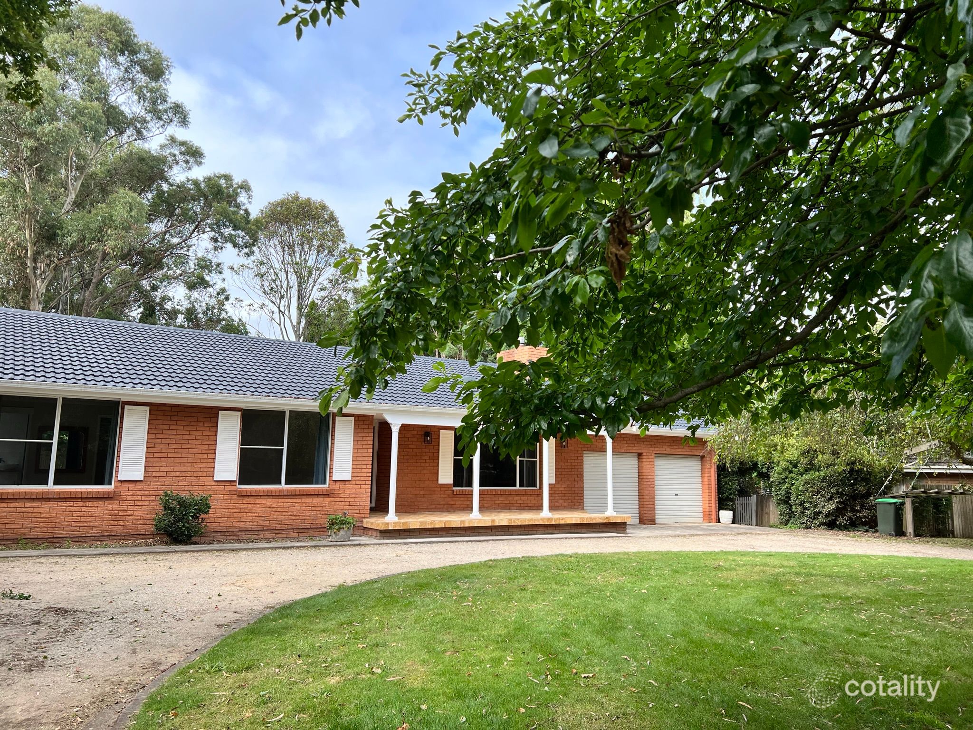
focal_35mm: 26
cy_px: 365
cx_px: 486
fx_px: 731
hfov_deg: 67.3
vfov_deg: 53.1
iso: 50
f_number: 1.5
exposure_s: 1/957
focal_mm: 5.7
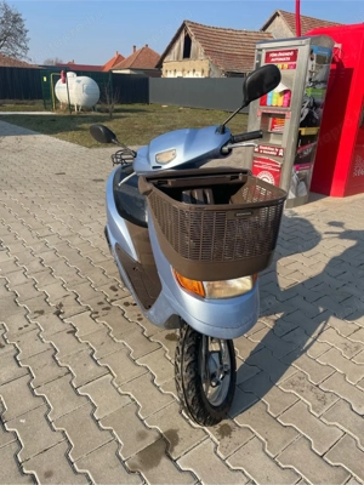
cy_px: 242
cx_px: 182
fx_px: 365
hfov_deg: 53.1
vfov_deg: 67.3
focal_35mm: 26
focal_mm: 4.2
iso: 32
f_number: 1.6
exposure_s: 1/1689
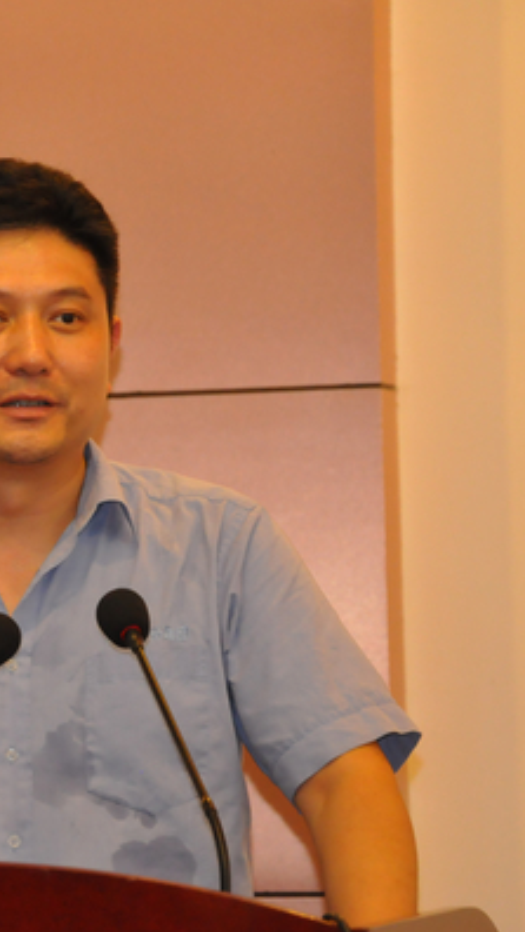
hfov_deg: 4.9
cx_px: 52
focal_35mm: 250
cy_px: 467
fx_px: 6177
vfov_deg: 8.6
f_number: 5.6
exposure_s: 1/60
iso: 2000
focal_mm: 105
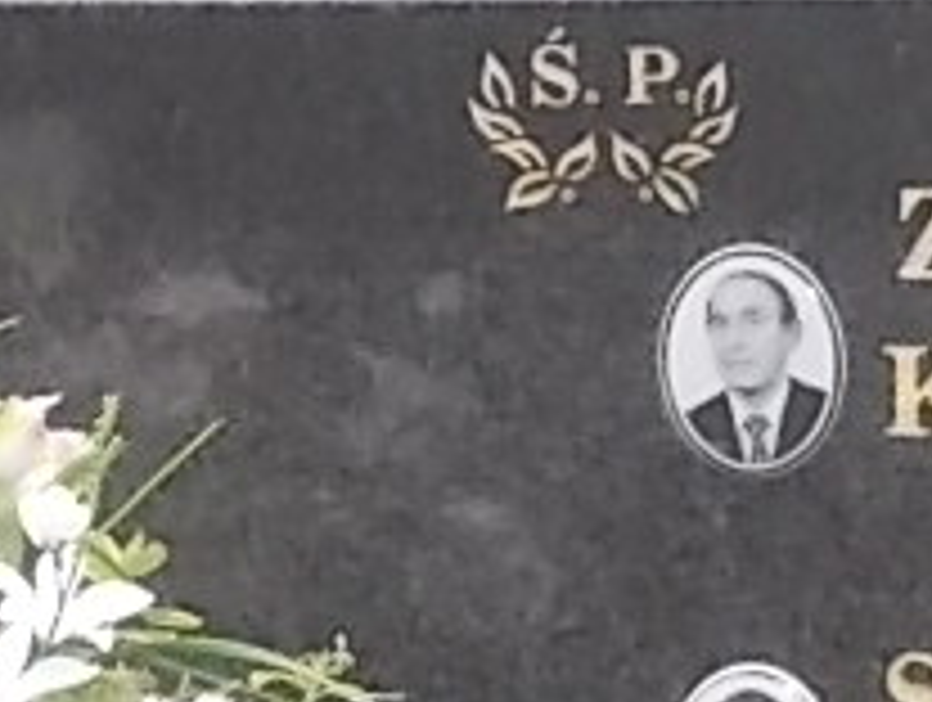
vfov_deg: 6.8
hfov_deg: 9.0
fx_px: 5907
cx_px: 752
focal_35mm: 219
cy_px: 540
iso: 250
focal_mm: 10
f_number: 4.3
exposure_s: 1/60
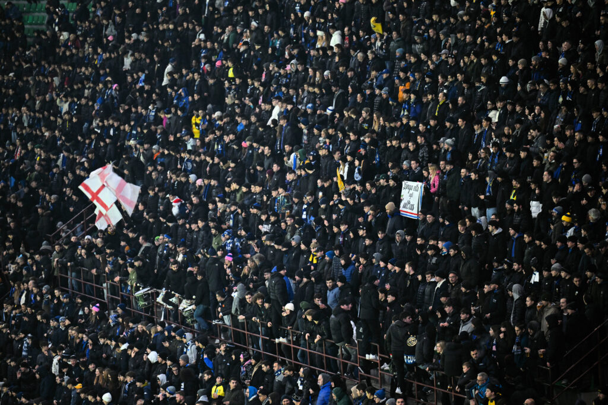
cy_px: 202
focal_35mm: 200
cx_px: 304
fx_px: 3378
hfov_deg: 10.3
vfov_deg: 6.9
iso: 1250
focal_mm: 200
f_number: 2.8
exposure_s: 1/125
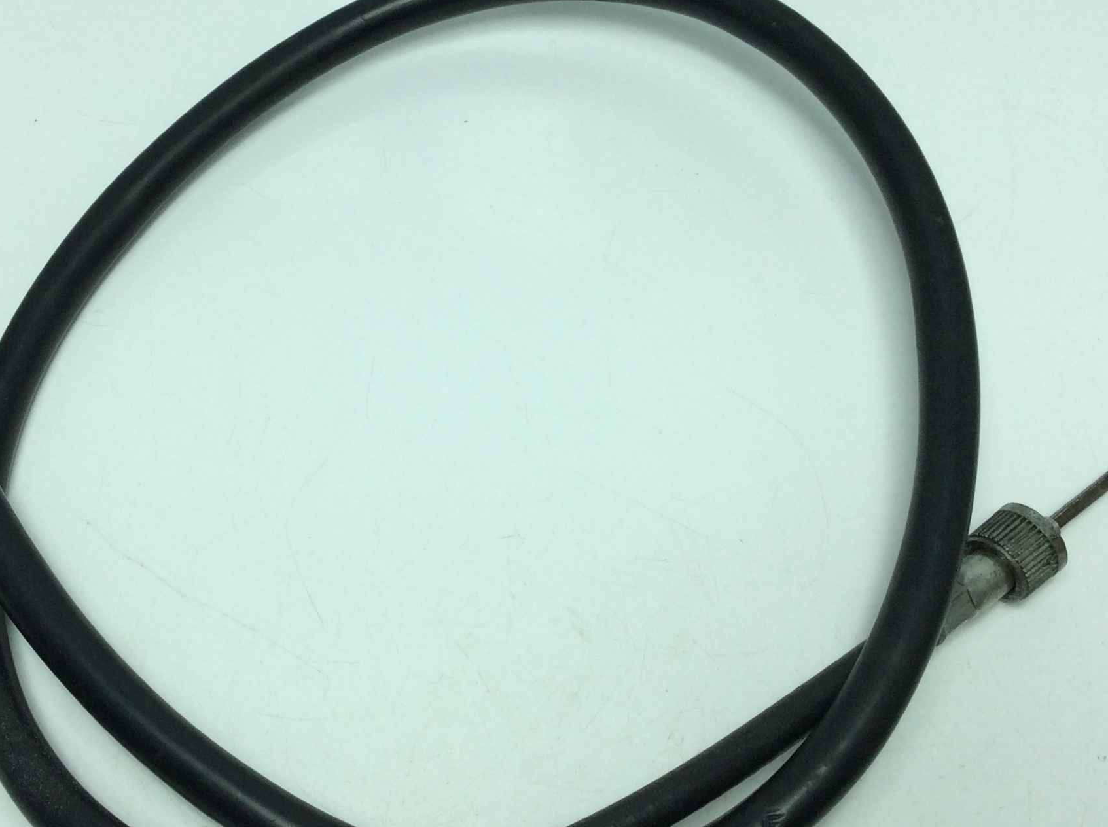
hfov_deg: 38.8
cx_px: 438
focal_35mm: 49
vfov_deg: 29.6
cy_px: 387
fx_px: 1566
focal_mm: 3.3
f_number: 2.4
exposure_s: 1/561
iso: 32
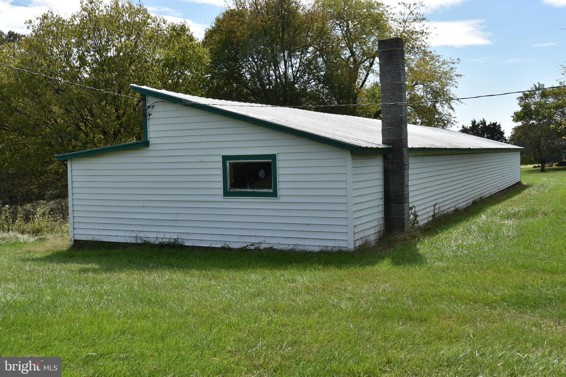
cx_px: 283
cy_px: 188
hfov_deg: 49.6
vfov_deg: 34.2
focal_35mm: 39
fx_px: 613
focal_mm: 26
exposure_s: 1/500
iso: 180
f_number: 8
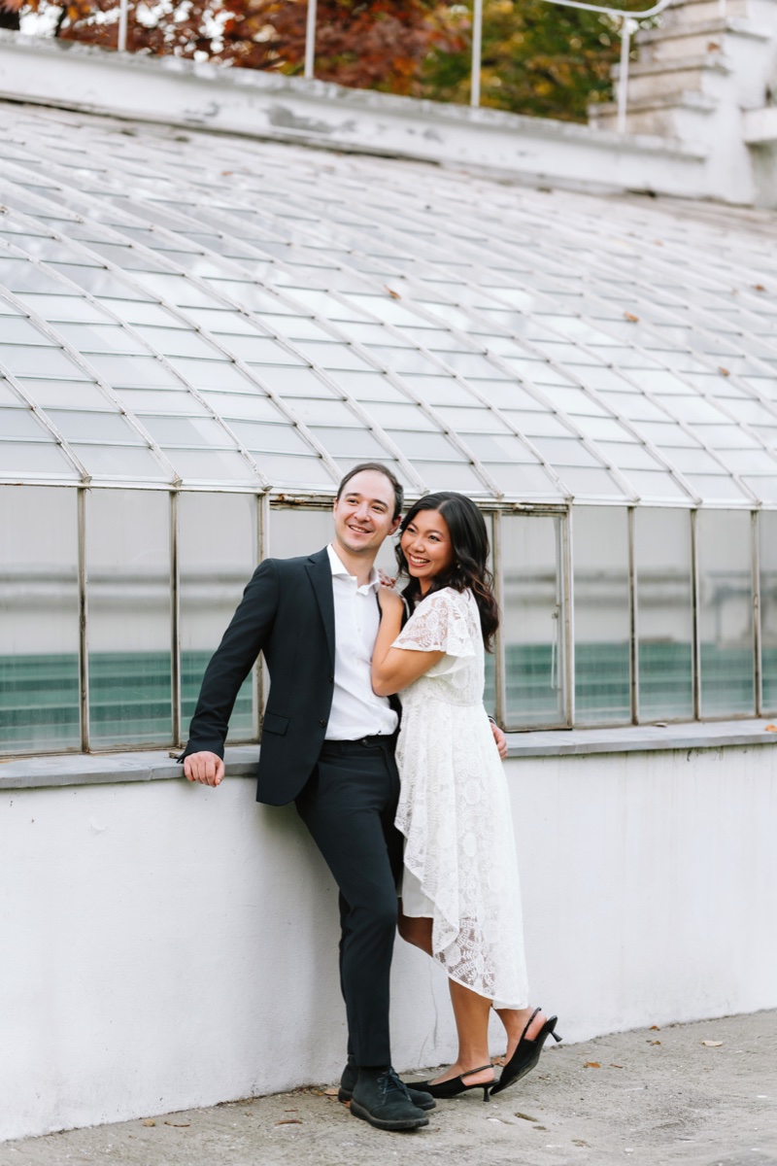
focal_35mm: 85
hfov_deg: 16.1
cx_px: 388
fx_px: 2752
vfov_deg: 23.9
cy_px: 583
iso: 400
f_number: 2
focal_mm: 85
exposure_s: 1/200
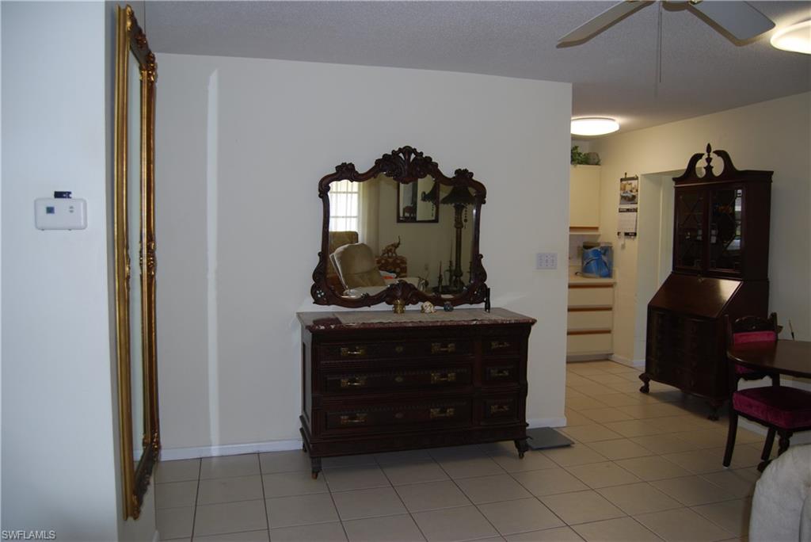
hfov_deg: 67.4
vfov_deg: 48.0
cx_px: 406
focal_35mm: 27
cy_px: 271
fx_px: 609
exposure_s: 1/60
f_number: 3.5
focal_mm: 18
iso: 200
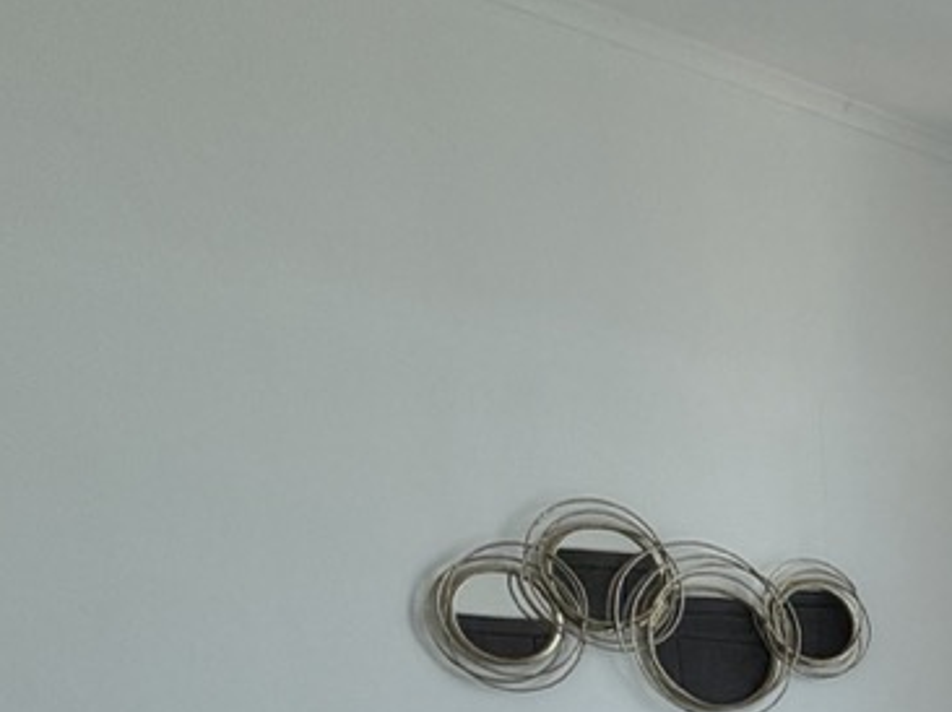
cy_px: 912
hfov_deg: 26.8
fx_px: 1347
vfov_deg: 25.7
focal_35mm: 49
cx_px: 1451
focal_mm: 2.22
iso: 64
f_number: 2.2
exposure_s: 1/121
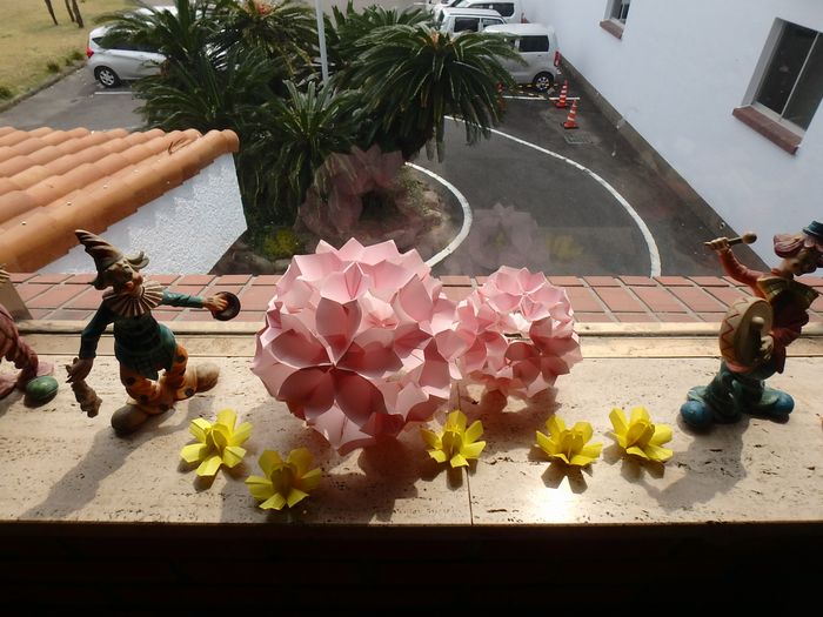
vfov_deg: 63.4
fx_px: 499
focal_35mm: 21
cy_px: 308
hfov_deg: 79.0
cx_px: 412
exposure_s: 1/500
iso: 125
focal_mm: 3.7
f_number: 3.5
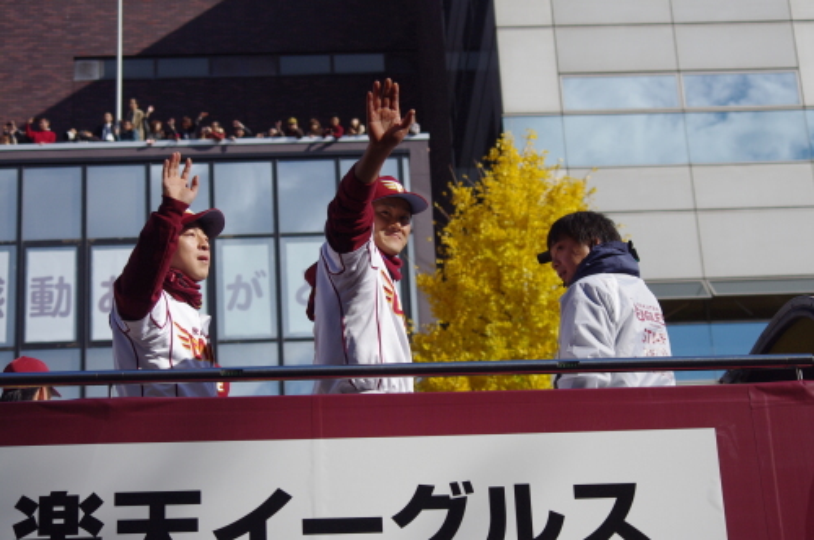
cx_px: 407
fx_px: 1852
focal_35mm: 82
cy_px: 270
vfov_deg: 16.6
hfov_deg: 24.8
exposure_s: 1/2500
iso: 400
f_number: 5.6
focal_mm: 55
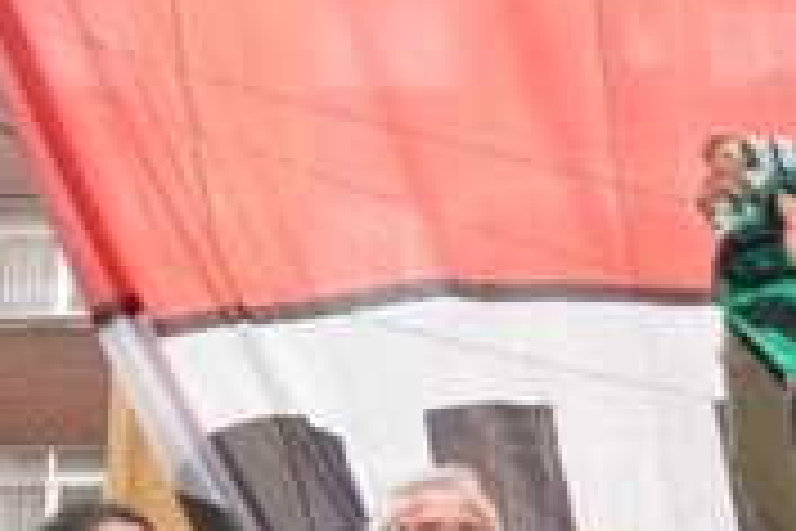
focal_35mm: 62
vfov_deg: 20.8
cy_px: 585
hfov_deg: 31.7
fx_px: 1371
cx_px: 618
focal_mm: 18
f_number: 3.5
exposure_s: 1/80
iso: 800
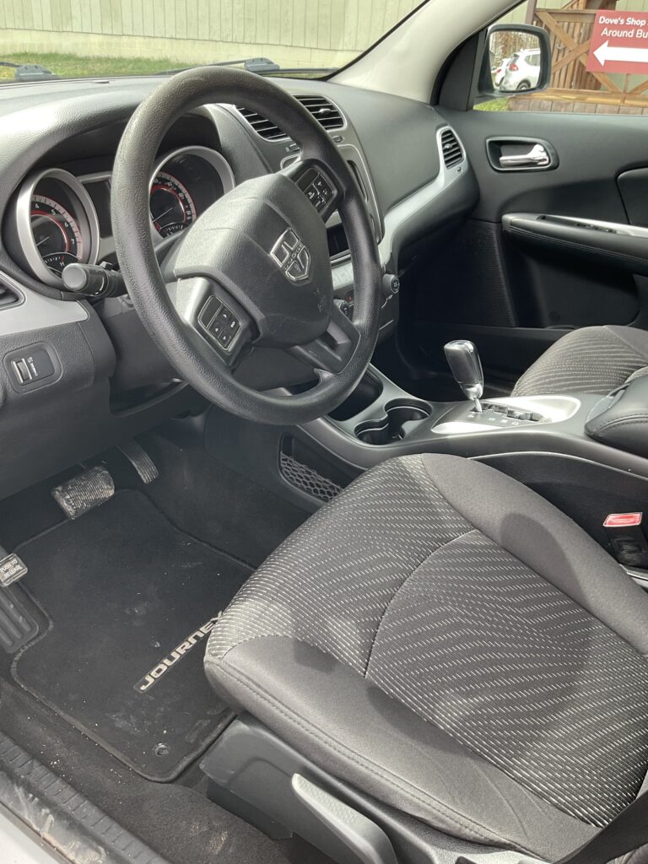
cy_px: 432
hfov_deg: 48.2
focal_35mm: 29
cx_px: 324
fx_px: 724
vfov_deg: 61.7
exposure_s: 1/120
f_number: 1.8
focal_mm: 3
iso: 25
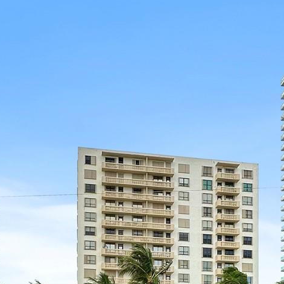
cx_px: 155
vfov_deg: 37.5
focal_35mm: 42
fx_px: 390
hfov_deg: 40.0
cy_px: 253
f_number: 2.2
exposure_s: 1/1800
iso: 50
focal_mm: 2.22
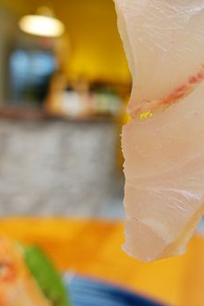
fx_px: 391
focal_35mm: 46
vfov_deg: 42.1
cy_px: 97
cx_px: 164
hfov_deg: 28.6
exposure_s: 1/30
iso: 125
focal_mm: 8.8
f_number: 2.5
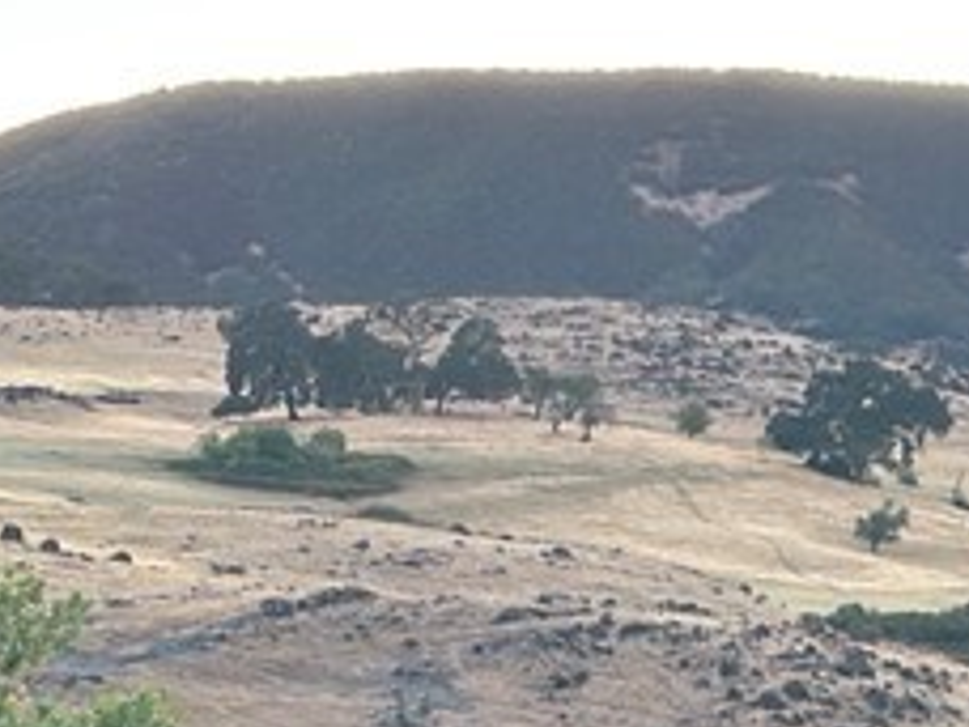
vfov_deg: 6.7
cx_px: -187
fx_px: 6046
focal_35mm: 216
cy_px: 1390
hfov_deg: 9.1
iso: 160
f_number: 1.78
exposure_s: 1/60
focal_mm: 6.86
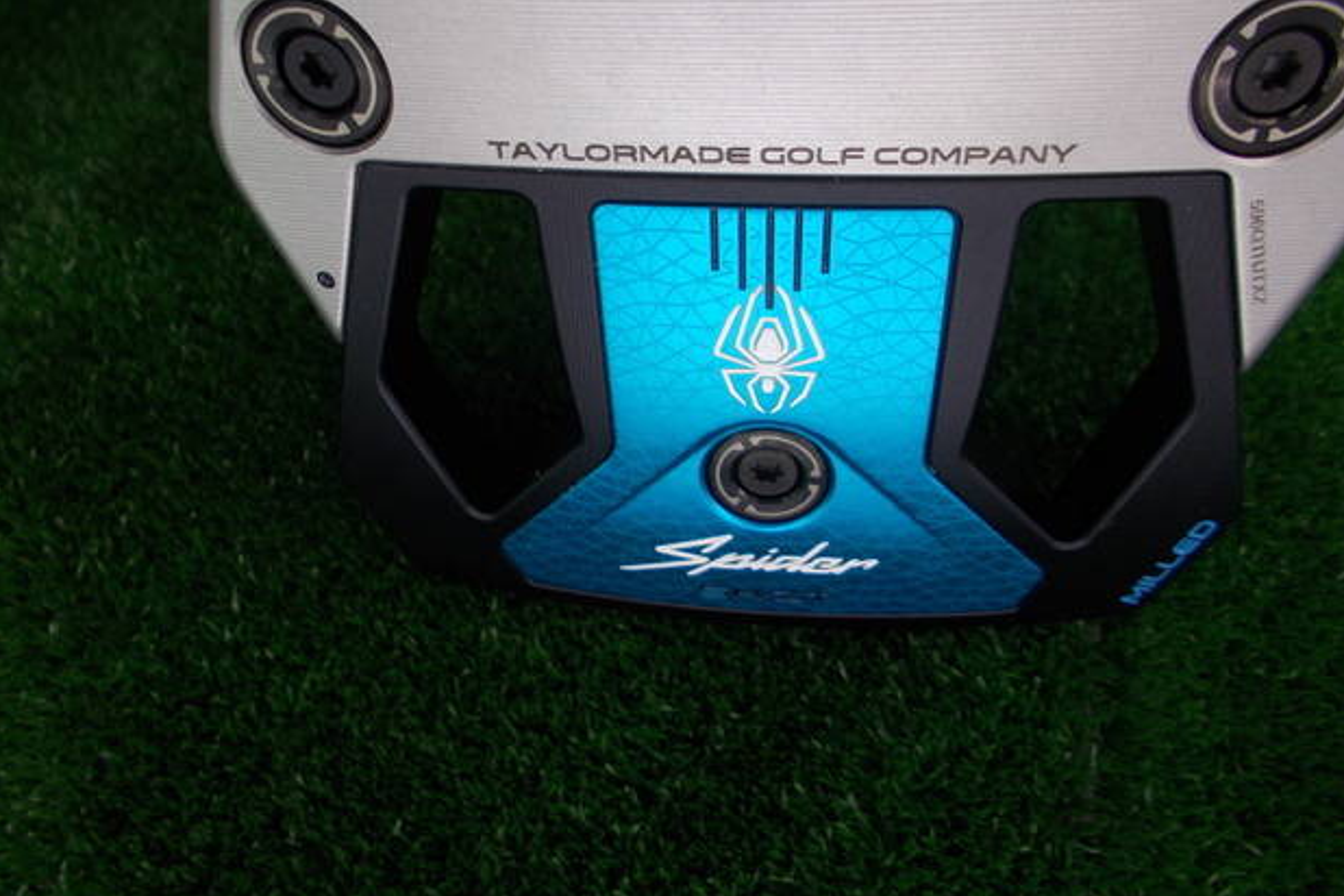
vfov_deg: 46.3
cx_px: 689
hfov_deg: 65.5
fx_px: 1045
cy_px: 381
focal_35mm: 28
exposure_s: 1/25
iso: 80
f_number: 3.2
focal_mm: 4.6
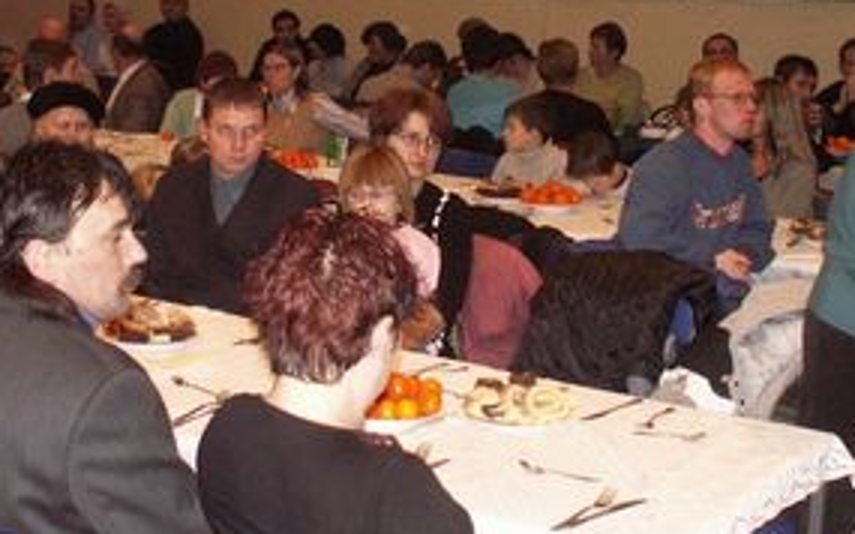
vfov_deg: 19.8
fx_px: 1514
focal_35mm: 65
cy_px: 118
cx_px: 384
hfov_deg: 31.5
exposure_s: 1/40
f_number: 2.8
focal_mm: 5.86
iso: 160
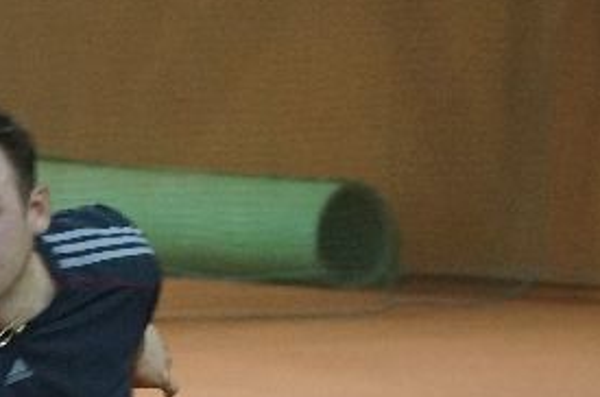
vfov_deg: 4.2
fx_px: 5445
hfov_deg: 6.3
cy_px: 423
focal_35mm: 327
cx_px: 85
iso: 3200
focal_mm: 75
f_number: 4.5
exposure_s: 1/125
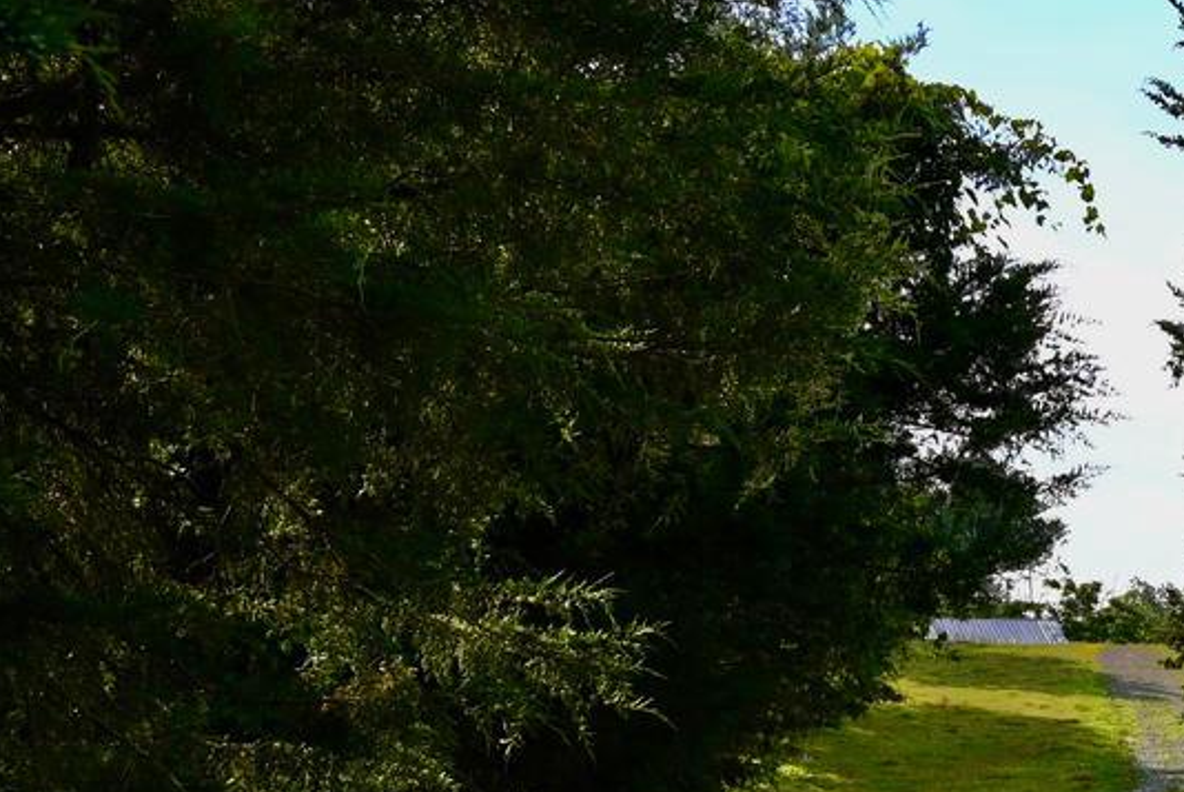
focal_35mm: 92
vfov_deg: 14.2
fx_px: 3028
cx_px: 2228
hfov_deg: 17.3
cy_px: 1090
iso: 100
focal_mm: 24
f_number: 6.3
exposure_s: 1/250
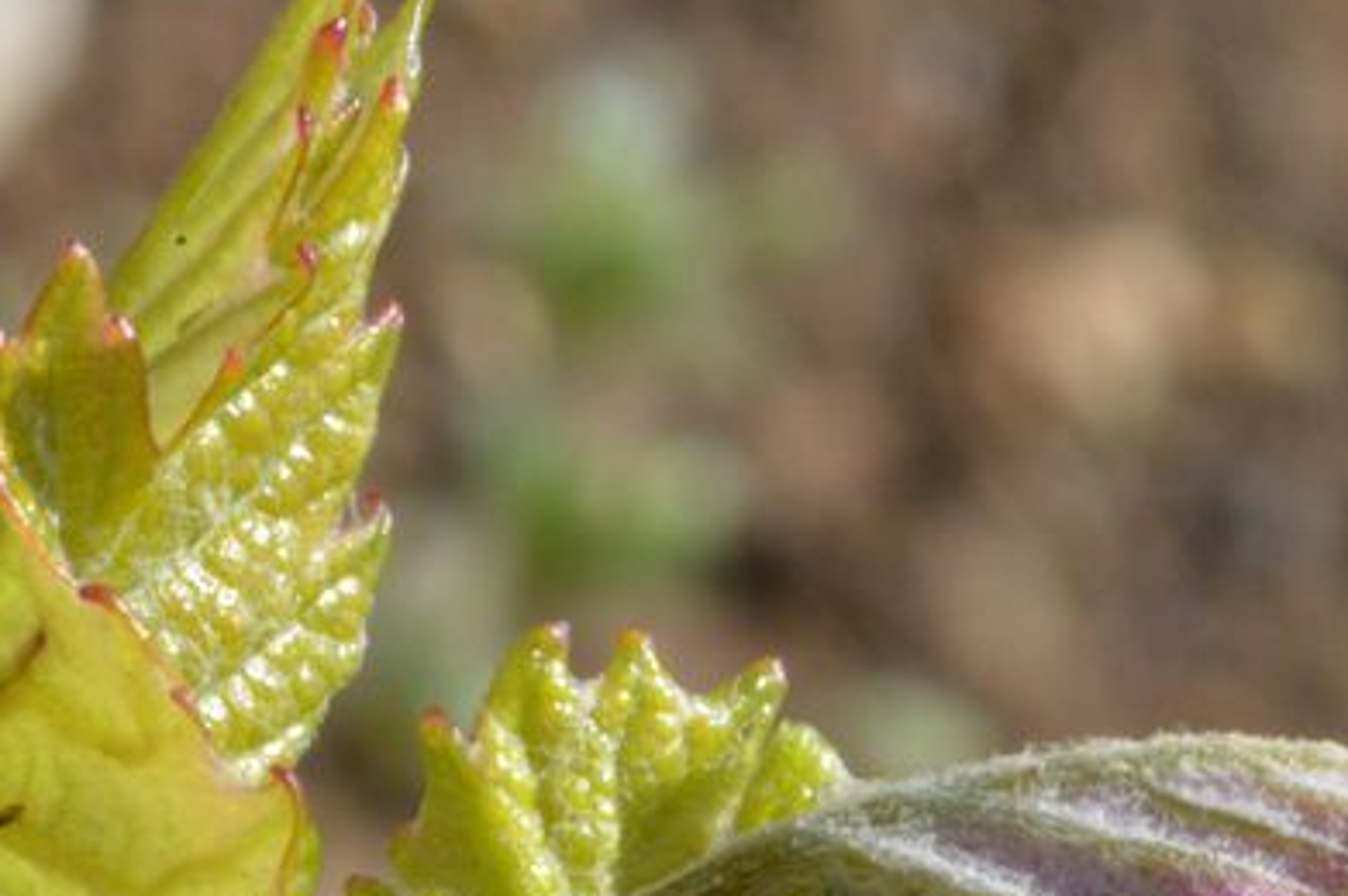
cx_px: 379
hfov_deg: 6.0
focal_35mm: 344
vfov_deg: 4.0
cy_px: 1092
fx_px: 12870
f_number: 40
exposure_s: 1/125
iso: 2000
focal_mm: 105
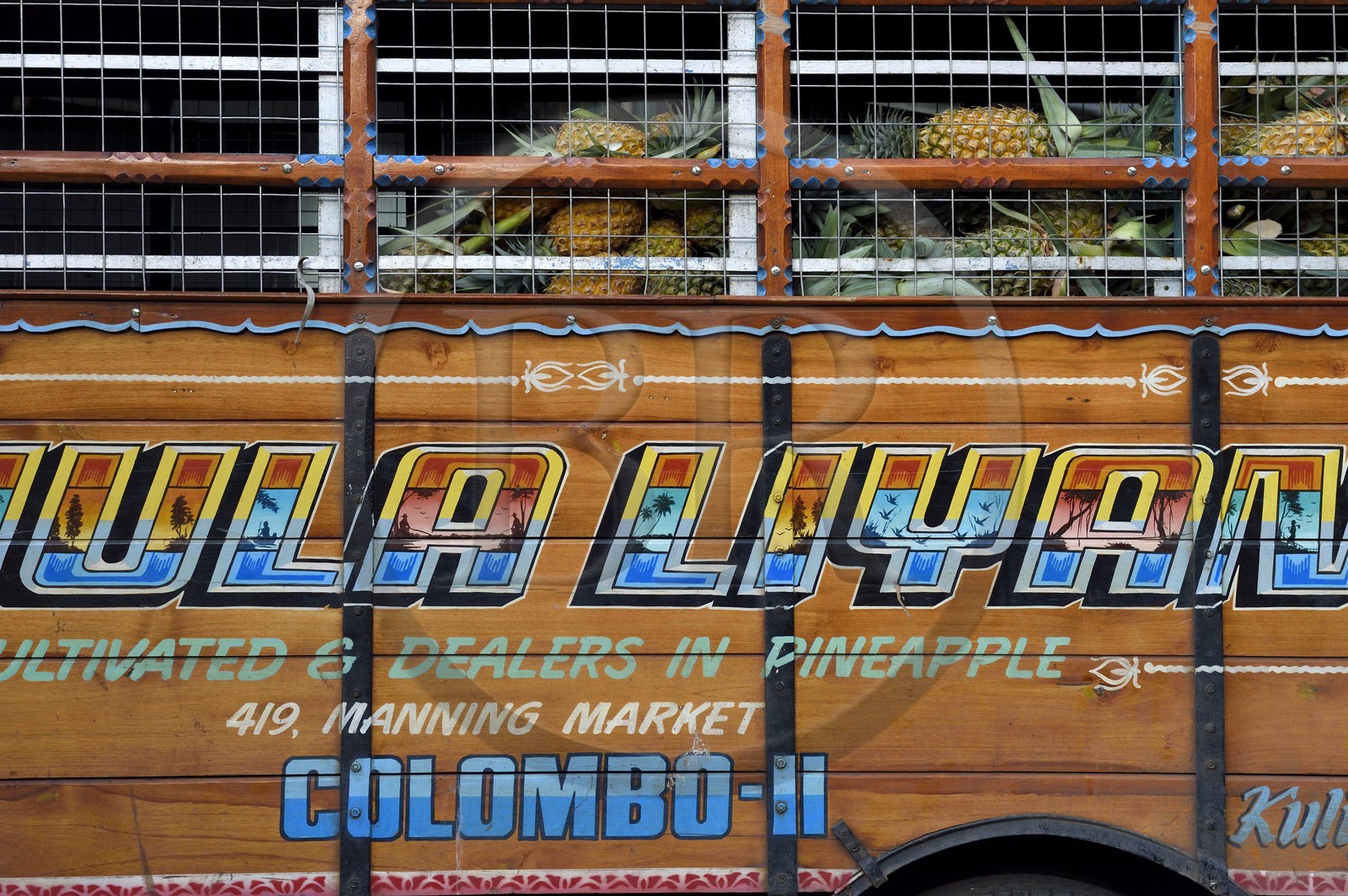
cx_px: 674
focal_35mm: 62
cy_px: 448
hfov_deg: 32.4
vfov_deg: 21.9
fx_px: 2320
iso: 800
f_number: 11
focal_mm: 62
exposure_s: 1/160
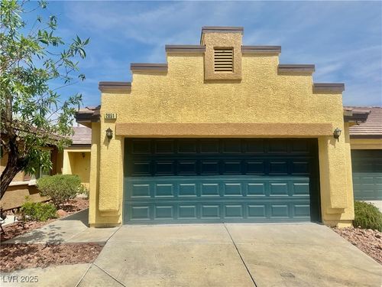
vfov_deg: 56.8
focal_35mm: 24
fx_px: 265
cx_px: 191
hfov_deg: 71.6
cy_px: 144
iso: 80
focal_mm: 6.86
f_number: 1.78
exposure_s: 1/7576
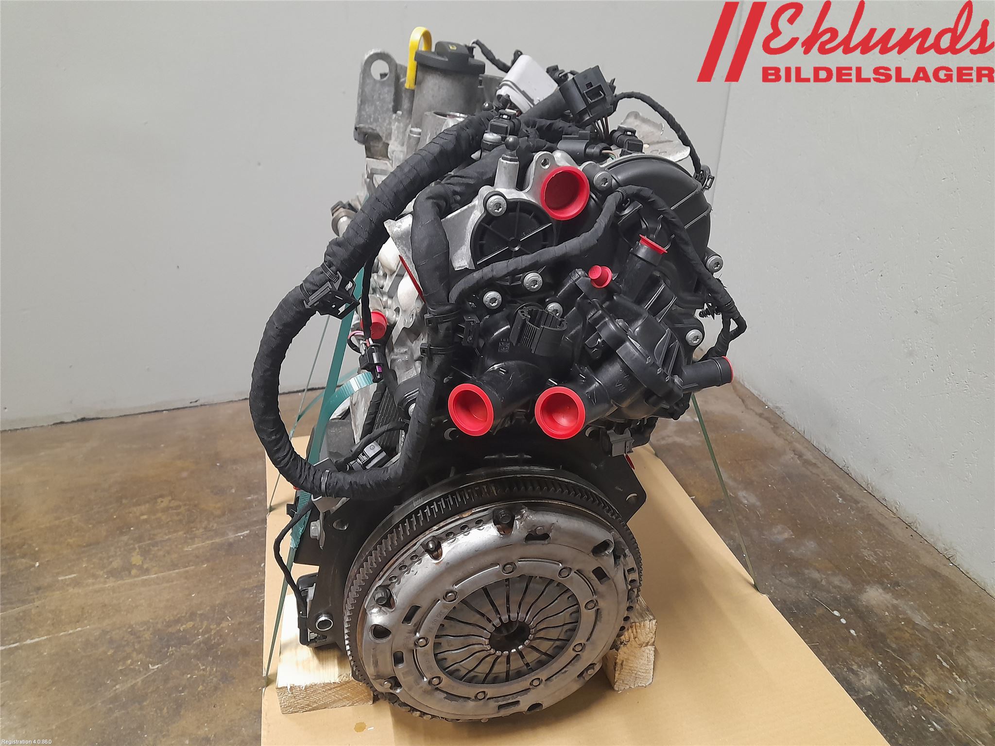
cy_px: 373
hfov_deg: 69.4
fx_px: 719
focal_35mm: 25
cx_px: 498
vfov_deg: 54.9
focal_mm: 4.6
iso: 250
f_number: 2
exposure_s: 1/33
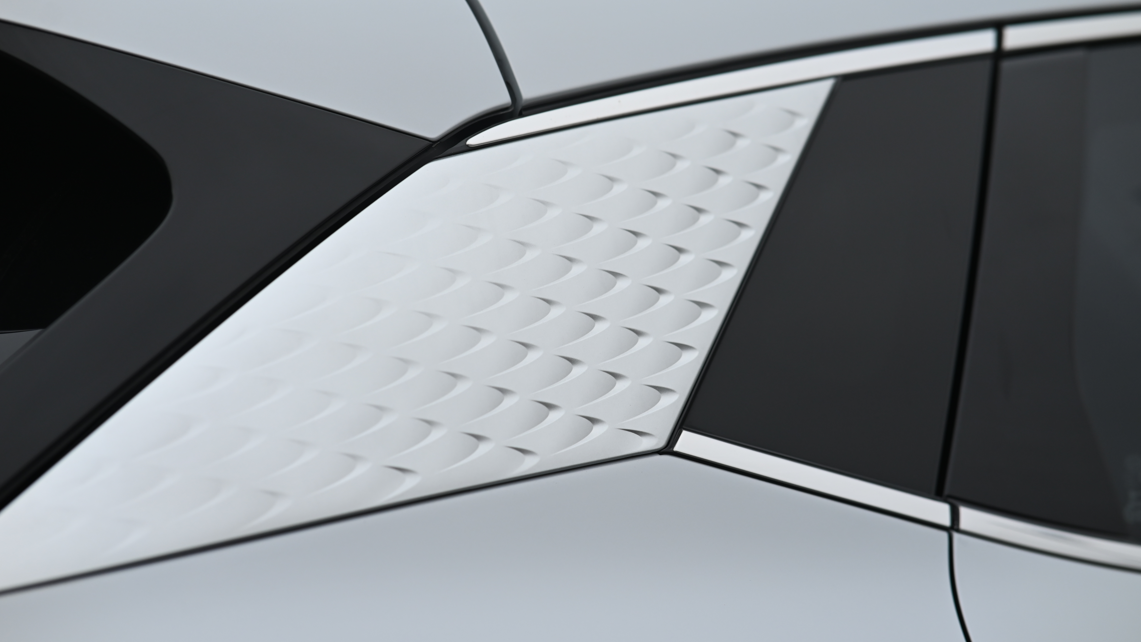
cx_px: 567
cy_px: 338
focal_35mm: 90
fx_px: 2723
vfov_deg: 13.4
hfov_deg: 23.7
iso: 400
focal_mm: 85
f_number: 3.5
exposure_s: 1/250
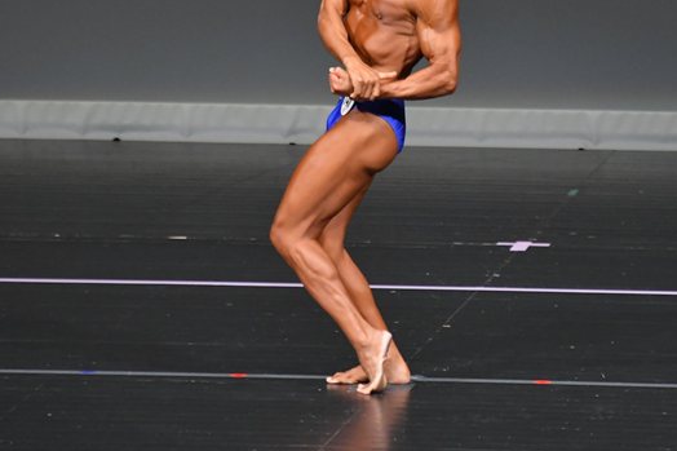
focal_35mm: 555
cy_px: 125
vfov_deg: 2.5
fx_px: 10433
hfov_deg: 3.7
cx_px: 480
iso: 4000
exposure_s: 1/400
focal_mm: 250
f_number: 5.6
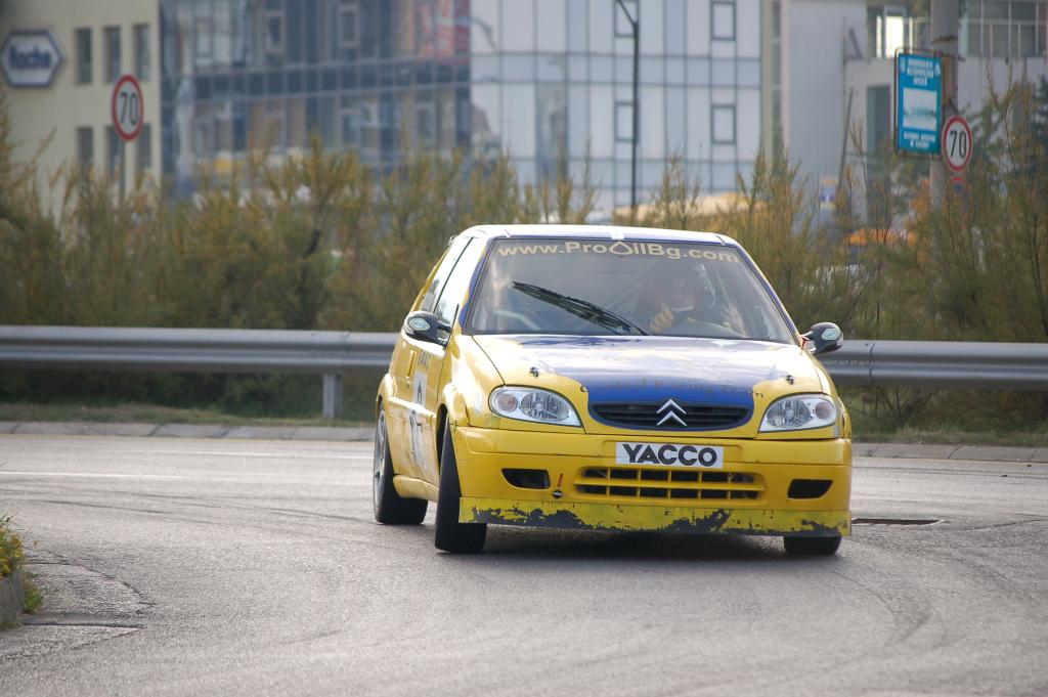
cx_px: 524
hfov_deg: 9.2
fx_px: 6545
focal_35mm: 225
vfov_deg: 6.1
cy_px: 348
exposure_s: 1/500
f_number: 5.3
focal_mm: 150
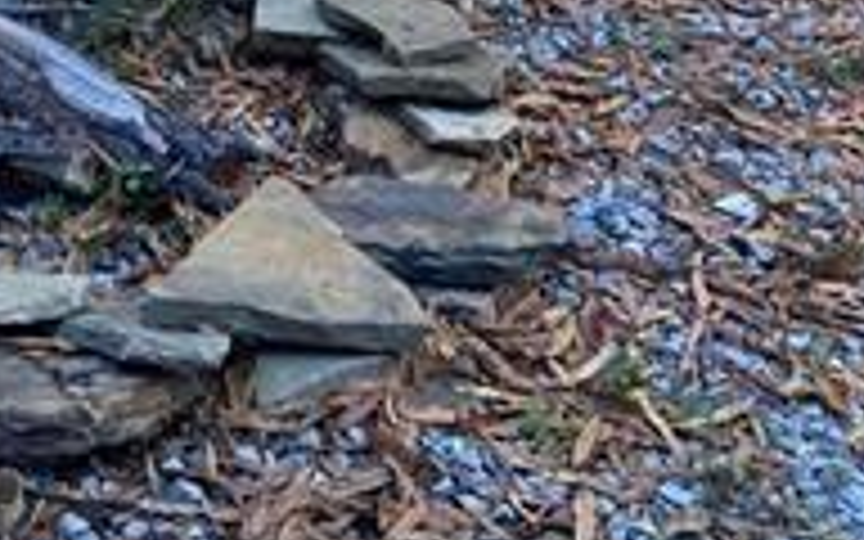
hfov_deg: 20.4
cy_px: -396
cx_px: 18
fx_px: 2331
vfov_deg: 12.2
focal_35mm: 99
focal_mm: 3.99
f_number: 1.8
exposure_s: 1/252
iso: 20
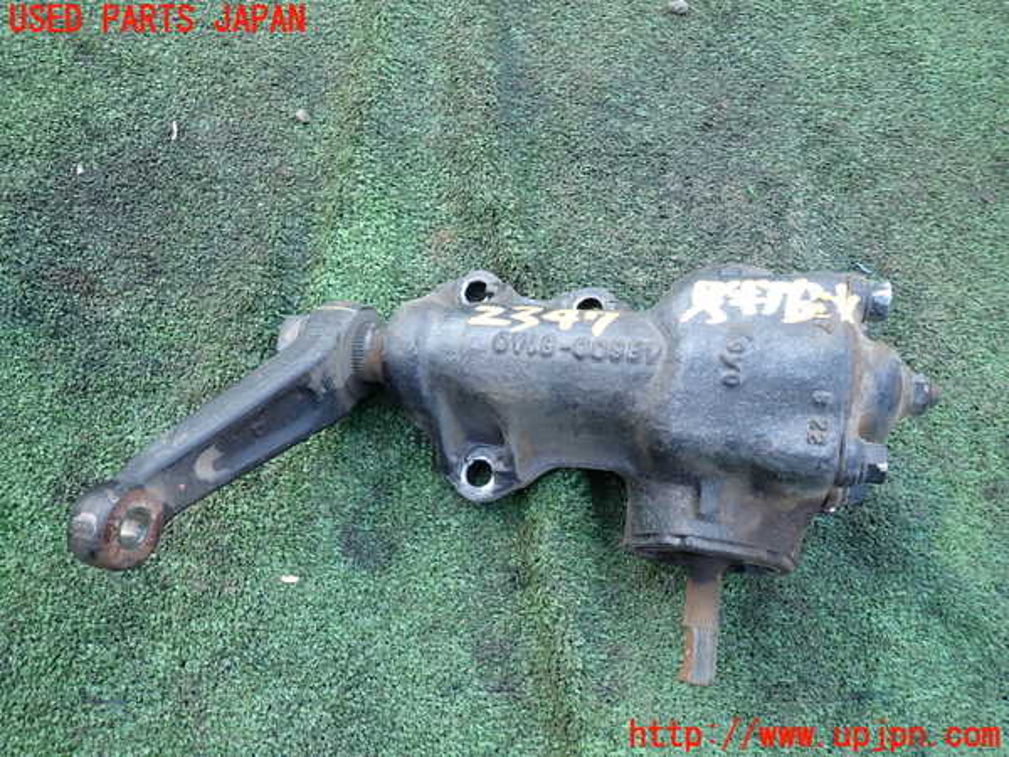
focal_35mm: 25
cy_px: 378
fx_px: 729
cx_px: 504
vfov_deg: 54.9
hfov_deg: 69.4
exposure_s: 1/60
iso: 200
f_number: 2
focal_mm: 4.5
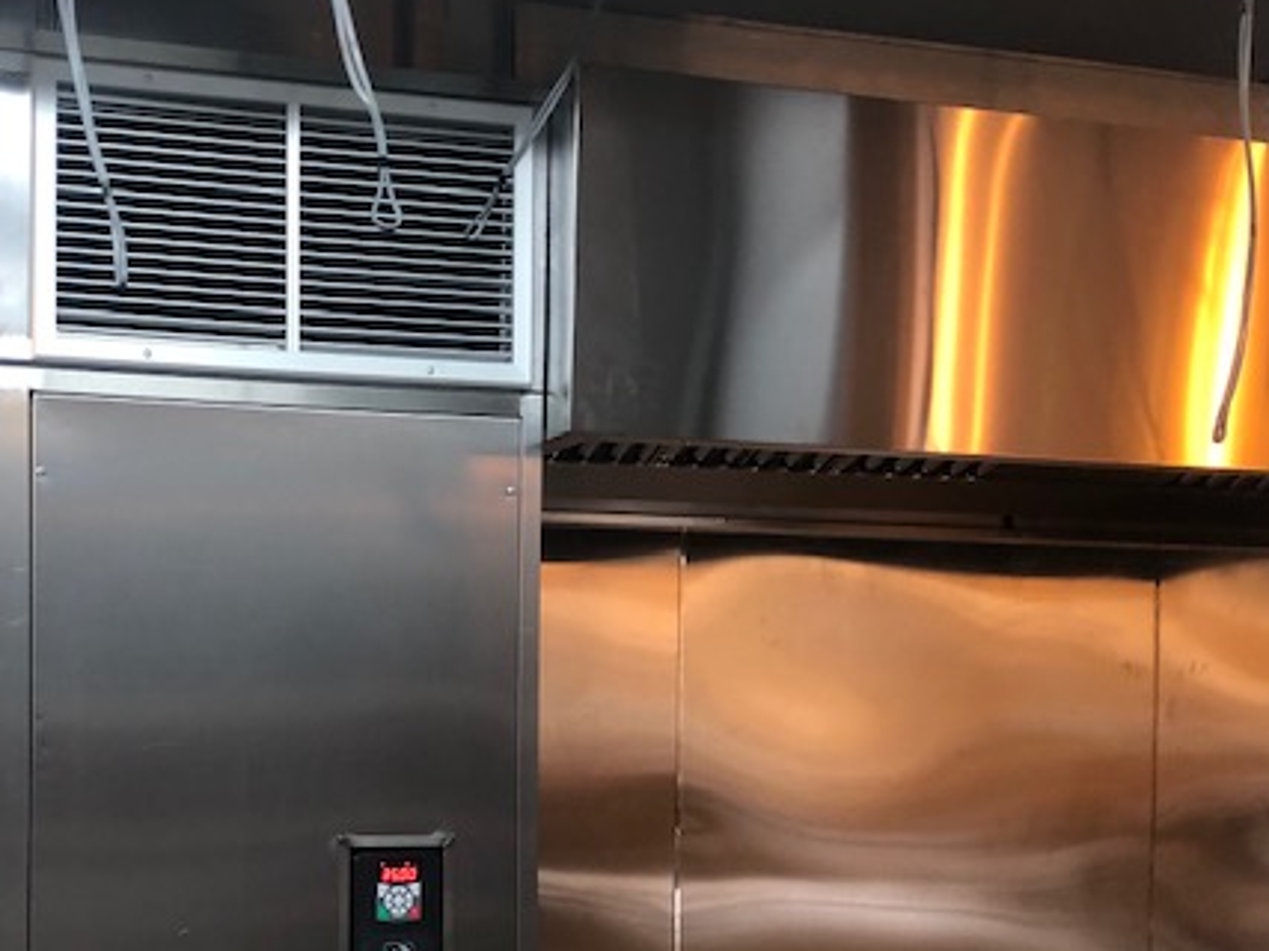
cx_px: 357
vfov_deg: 33.8
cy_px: 675
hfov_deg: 43.7
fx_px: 1539
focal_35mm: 42
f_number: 1.8
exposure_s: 1/17
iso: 50
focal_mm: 3.99
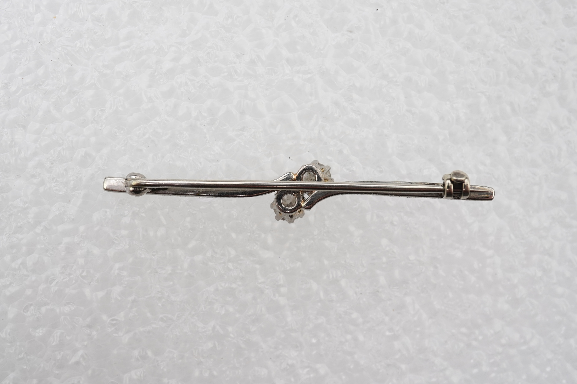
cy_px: 192
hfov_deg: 43.6
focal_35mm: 45
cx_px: 288
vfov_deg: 29.9
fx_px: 721
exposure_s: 1/100
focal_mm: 30
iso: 500
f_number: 18
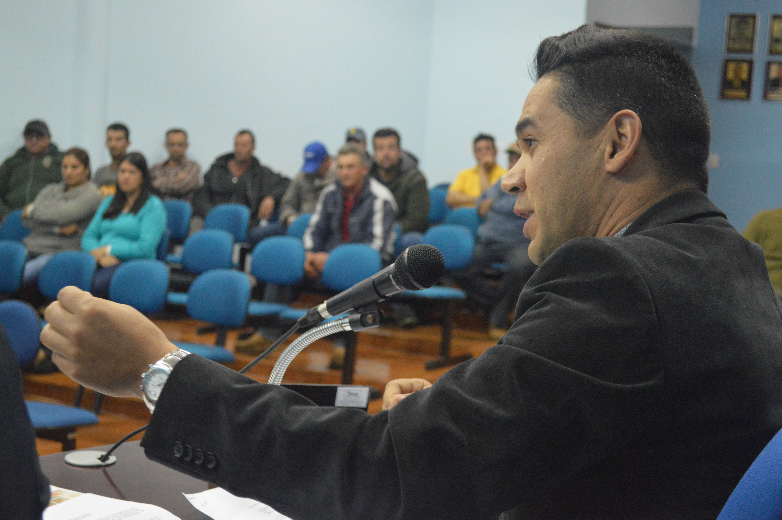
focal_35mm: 60
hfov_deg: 33.4
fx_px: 1302
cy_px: 260
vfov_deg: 22.6
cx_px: 391
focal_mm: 40
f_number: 5.3
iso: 3200
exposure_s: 1/50
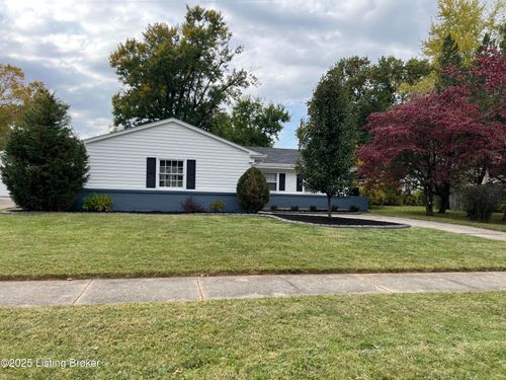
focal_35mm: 26
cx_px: 253
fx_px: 380
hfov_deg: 67.3
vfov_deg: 53.1
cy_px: 190
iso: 50
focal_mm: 5.7
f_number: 1.5
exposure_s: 1/1808
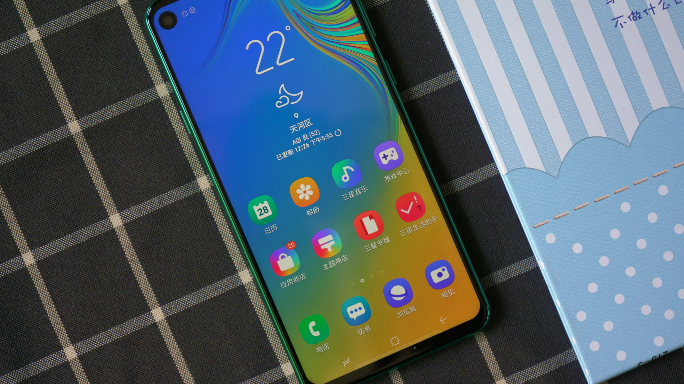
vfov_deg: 14.2
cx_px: 366
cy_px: 157
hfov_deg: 25.0
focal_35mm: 85
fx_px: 1542
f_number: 5.6
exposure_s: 1/80
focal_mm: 70
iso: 500
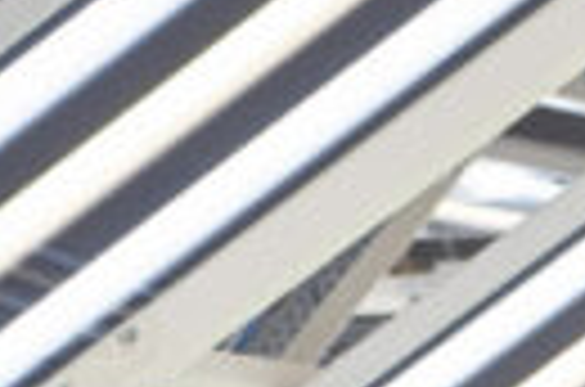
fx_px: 8835
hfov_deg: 3.7
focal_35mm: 545
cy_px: 1438
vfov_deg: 2.5
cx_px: 1544
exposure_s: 1/60
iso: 200
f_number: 2.8
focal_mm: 69
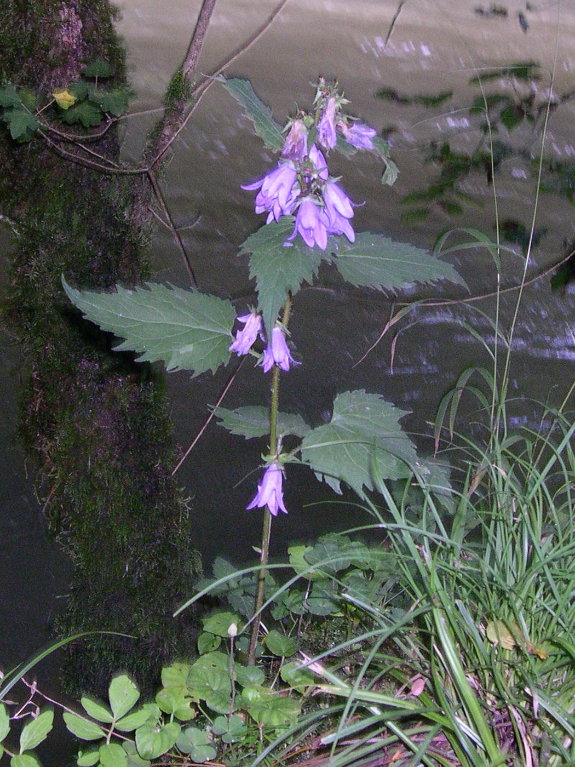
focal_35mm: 38
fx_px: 842
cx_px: 288
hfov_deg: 37.7
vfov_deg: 49.0
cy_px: 384
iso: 400
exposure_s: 1/30
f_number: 7.6
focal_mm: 8
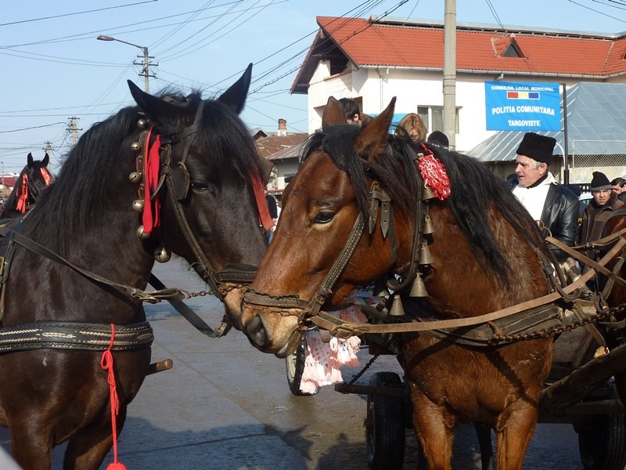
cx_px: 313
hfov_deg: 39.7
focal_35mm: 48
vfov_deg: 30.3
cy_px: 235
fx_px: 868
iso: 80
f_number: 4
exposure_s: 1/400
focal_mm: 7.9
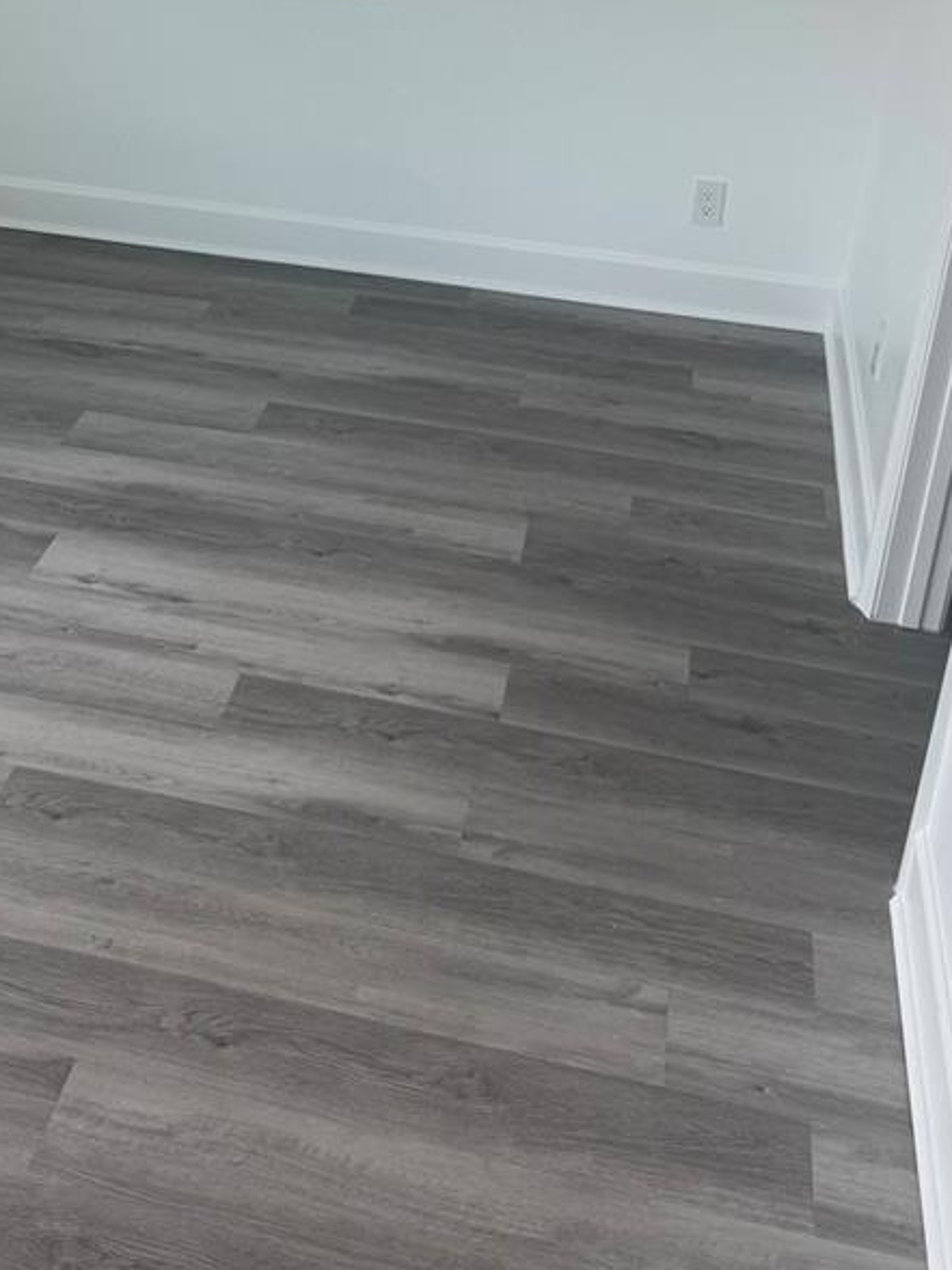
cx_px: 220
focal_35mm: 49
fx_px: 1797
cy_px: 272
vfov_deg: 37.6
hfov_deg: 29.1
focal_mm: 6.76
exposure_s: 1/146
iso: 64
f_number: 1.78
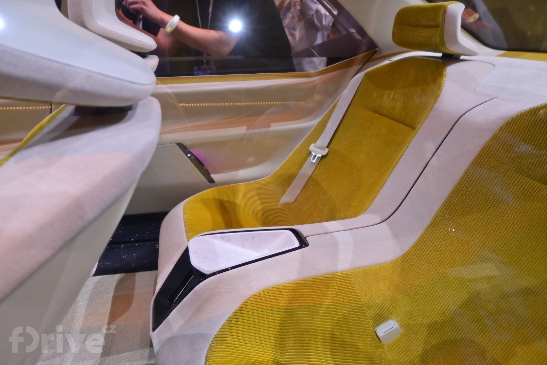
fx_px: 456
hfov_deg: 61.9
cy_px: 182
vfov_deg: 43.6
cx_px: 274
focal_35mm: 30
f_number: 5
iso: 500
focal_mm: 20
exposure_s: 1/100
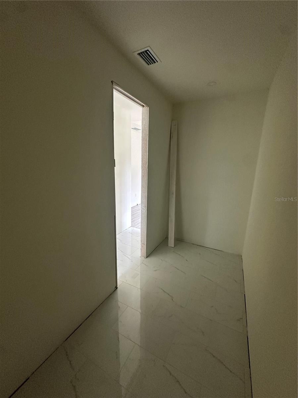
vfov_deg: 102.1
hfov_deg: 85.7
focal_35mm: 14
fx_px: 161
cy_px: 199
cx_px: 149
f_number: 2.2
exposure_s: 1/99
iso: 250
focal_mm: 2.22
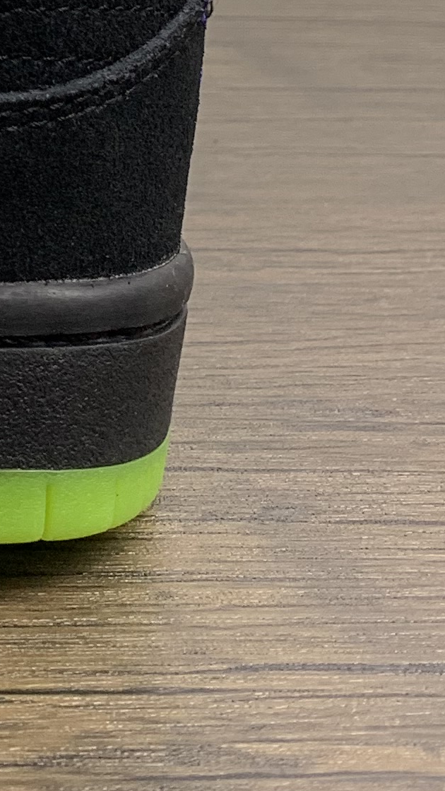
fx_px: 2140
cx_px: -570
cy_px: -323
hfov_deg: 10.5
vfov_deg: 18.9
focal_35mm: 102
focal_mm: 4.25
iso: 64
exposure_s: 1/121
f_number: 1.8
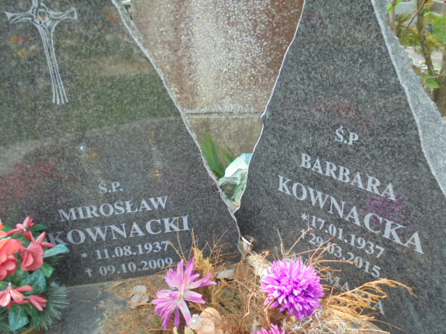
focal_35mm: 29
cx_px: 223
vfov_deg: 48.2
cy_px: 167
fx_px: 374
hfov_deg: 61.7
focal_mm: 5.3
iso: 100
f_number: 3.7
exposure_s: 1/200
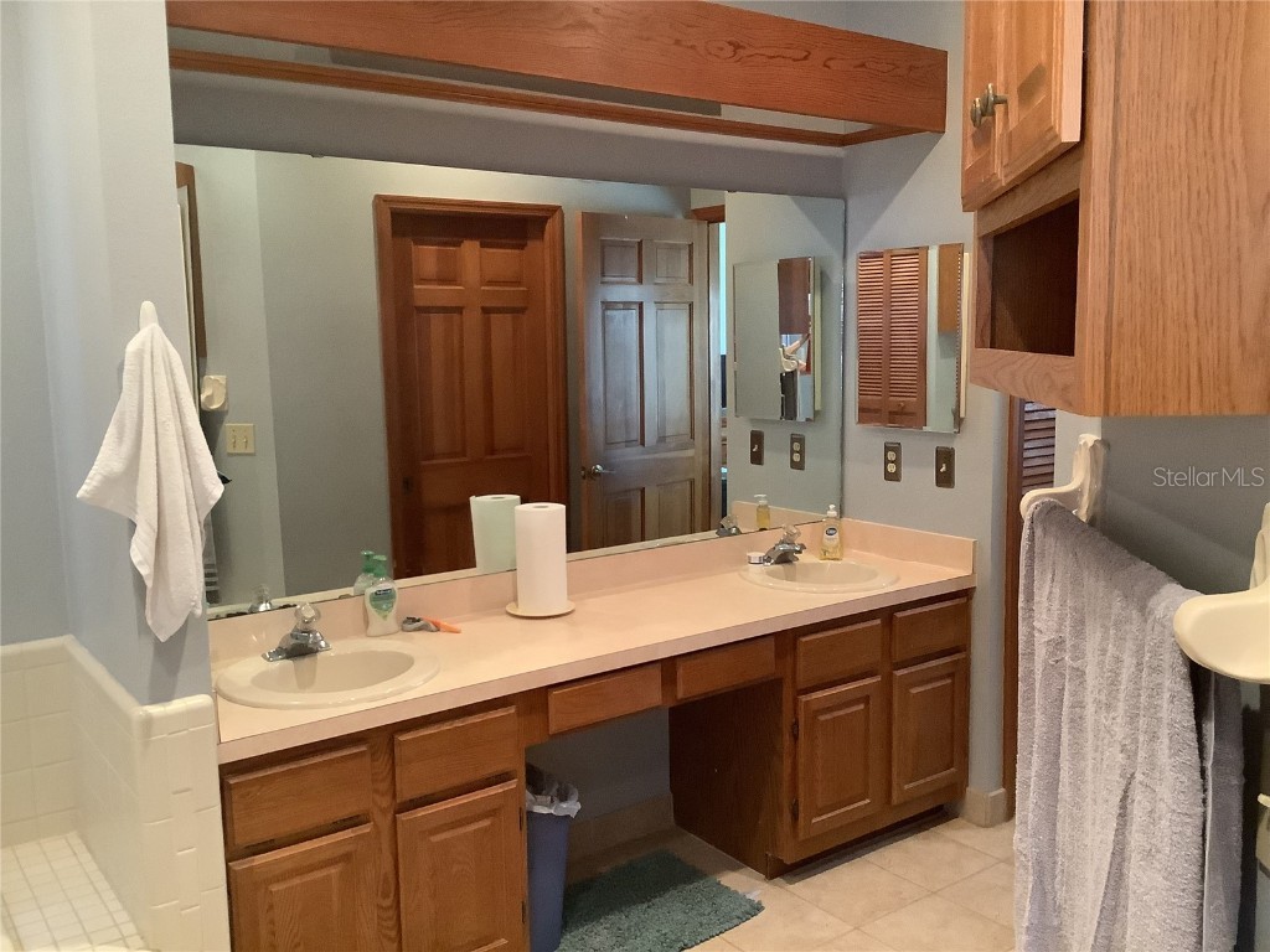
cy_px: 476
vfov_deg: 45.4
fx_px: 1137
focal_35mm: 31
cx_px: 635
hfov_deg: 58.4
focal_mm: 3.3
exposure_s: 1/30
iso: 400
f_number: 2.4
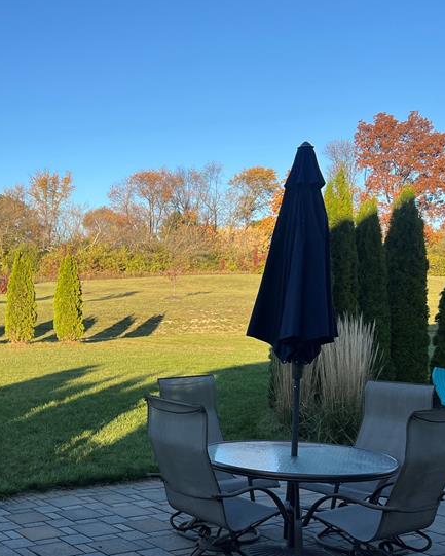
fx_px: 790
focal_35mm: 48
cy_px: 358
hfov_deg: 29.6
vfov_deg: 38.5
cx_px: 11
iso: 50
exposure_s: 1/1724
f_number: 1.5
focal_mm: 5.7
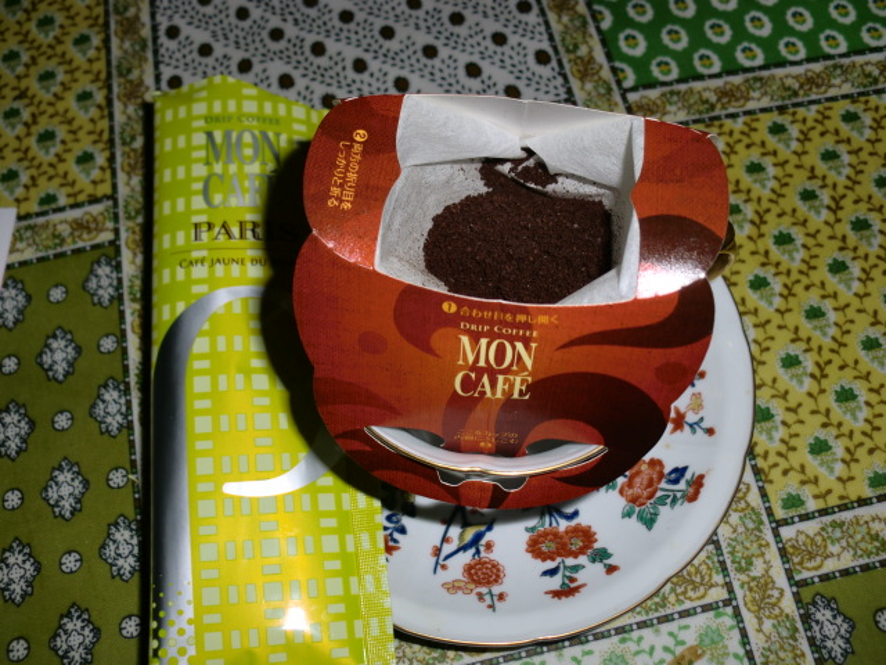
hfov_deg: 52.6
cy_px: 332
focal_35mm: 35
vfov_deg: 40.7
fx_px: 896
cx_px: 443
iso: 64
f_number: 7.8
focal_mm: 6.3
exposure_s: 1/40
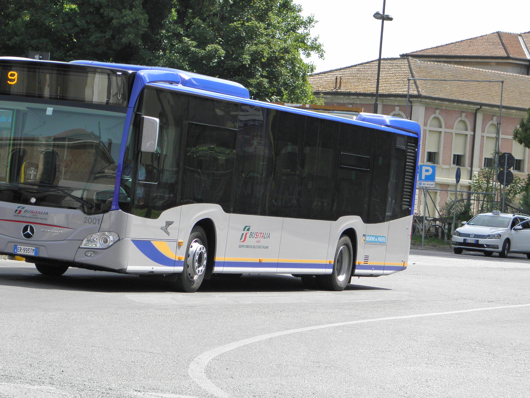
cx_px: 193
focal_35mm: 134
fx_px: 2052
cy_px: 180
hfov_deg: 14.7
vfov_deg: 11.1
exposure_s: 1/320
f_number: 4.5
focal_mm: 16
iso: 100
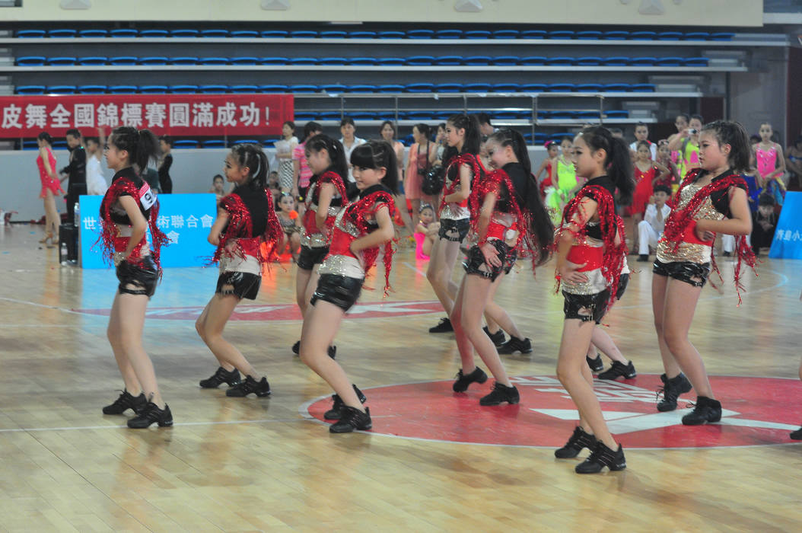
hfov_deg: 19.5
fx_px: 2336
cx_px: 401
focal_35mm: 105
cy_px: 266
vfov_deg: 13.0
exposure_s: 1/30
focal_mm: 70
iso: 1100
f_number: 5.6
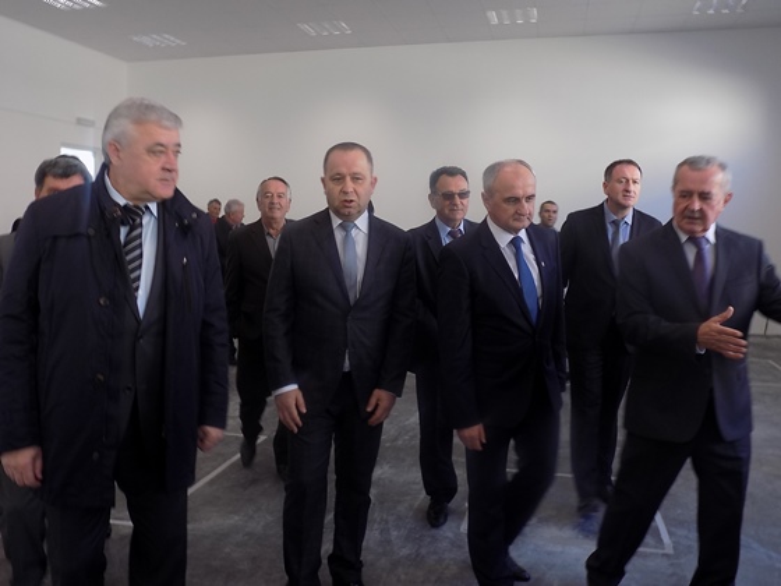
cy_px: 293
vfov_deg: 46.8
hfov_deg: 60.0
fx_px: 677
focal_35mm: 30
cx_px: 390
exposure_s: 1/30
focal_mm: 5.3
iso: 80
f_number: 3.3
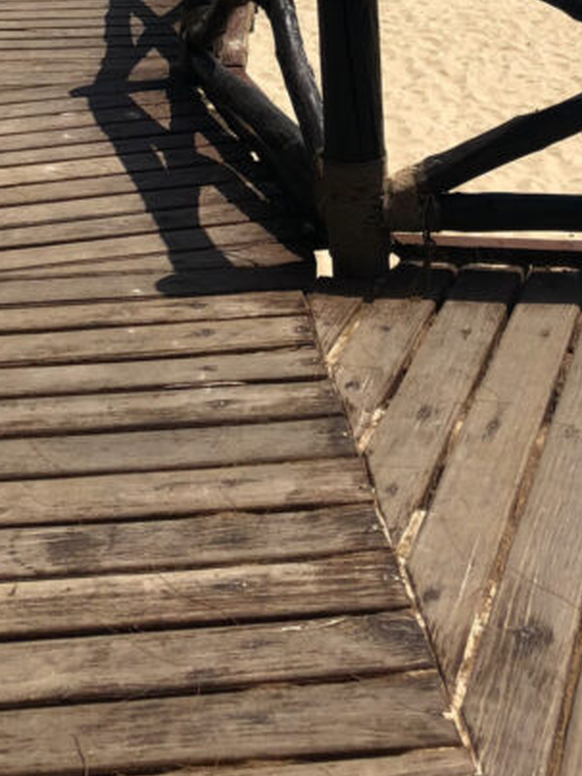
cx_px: 298
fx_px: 1592
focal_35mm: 71
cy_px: -81
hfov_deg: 20.7
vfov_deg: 25.4
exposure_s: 1/4000
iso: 25
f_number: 1.8
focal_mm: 3.99
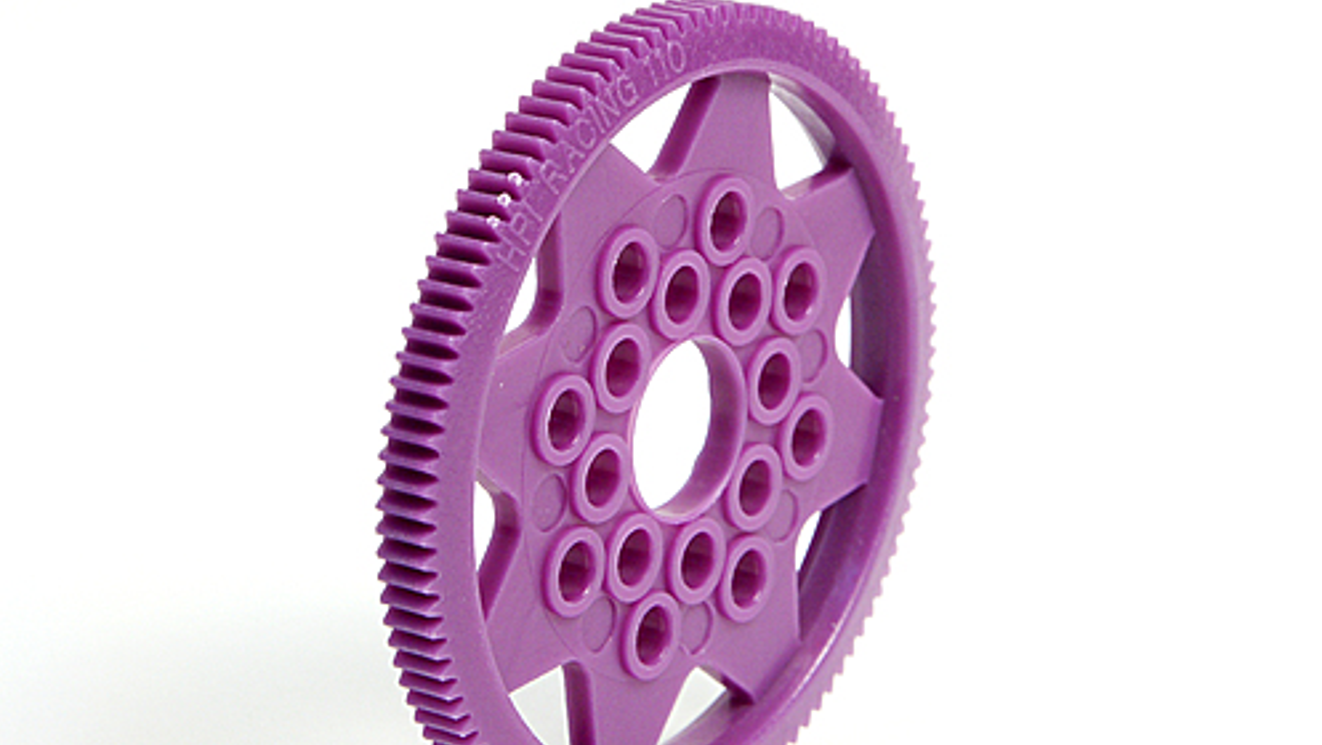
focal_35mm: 184
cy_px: 435
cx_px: 660
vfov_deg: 6.6
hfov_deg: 11.7
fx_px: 6452
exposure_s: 1/8
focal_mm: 42.48
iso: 100
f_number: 11
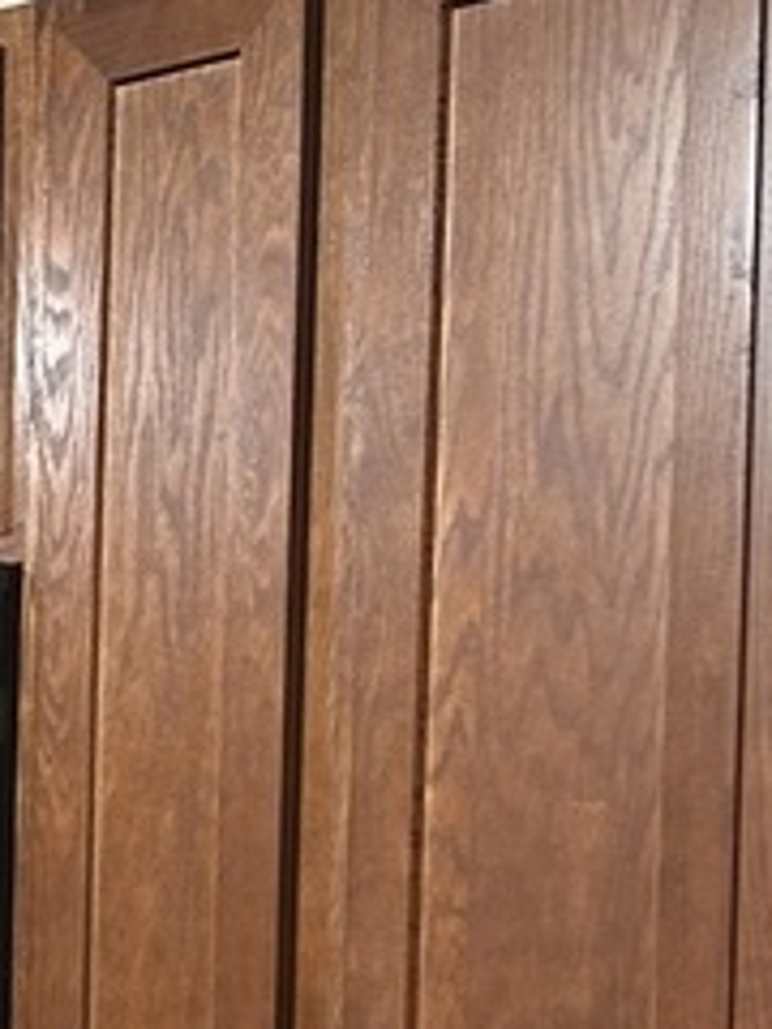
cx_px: -365
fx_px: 3479
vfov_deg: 16.3
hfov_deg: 12.1
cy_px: 1145
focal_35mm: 117
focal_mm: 5.7
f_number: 1.5
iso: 200
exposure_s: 1/60
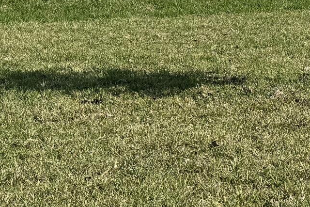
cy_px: 74
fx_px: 1008
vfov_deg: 11.7
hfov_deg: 15.2
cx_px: 555
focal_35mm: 117
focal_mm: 6.76
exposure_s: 1/4310
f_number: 1.78
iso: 80
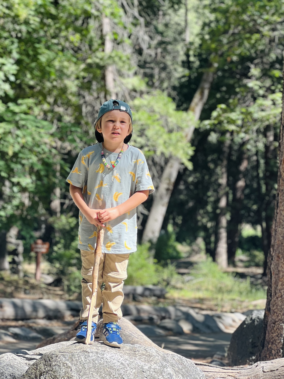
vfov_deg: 25.3
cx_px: 142
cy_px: 190
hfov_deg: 19.1
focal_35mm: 77
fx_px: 842
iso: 25
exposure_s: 1/121
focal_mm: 9
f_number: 2.8
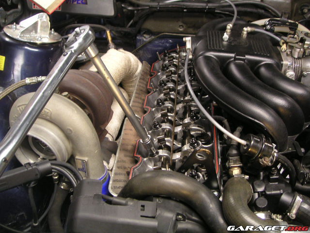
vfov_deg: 37.7
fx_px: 340
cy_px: 116
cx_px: 155
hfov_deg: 49.0
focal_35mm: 38
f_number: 2.8
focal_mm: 6
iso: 100
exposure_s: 1/10
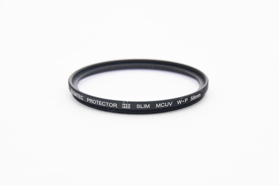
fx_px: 930
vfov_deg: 11.4
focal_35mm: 120
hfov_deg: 17.1
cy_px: 93
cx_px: 140
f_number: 8
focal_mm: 80
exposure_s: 1/125
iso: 1250
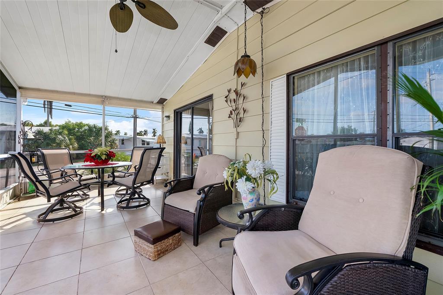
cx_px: 222
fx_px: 185
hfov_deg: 100.4
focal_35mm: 15
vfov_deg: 77.3
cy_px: 148
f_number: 5.6
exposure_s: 1/800
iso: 1000
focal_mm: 10
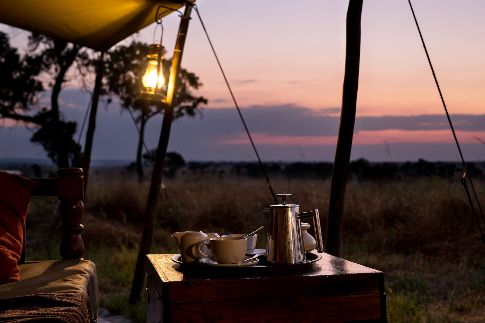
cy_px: 162
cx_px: 242
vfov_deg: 27.0
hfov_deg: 39.6
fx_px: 674
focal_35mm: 50
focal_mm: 50
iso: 800
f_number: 5
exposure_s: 1/3
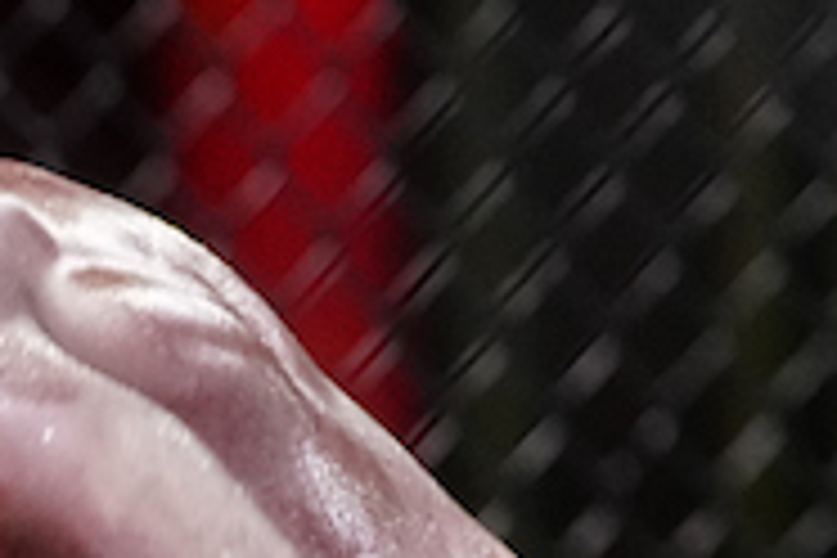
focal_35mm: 631
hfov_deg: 3.3
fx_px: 14670
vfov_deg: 2.2
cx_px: -454
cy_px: 1683
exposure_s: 1/640
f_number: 2.8
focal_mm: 98
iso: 3200
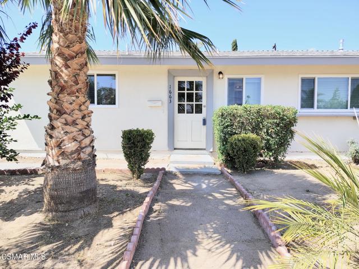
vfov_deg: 56.8
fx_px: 249
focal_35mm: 24
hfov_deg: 71.6
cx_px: 180
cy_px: 134
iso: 100
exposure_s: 1/947
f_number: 1.8
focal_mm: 5.56
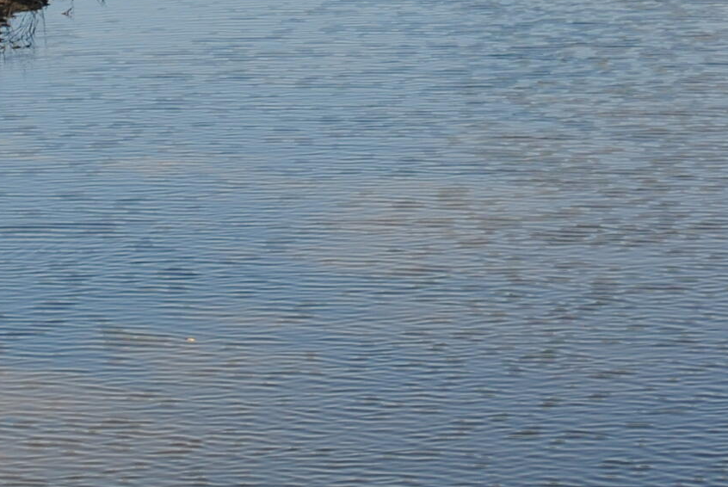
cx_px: 374
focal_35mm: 234
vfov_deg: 5.8
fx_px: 4737
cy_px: -354
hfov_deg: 8.8
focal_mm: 44
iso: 100
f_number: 8
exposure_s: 1/250
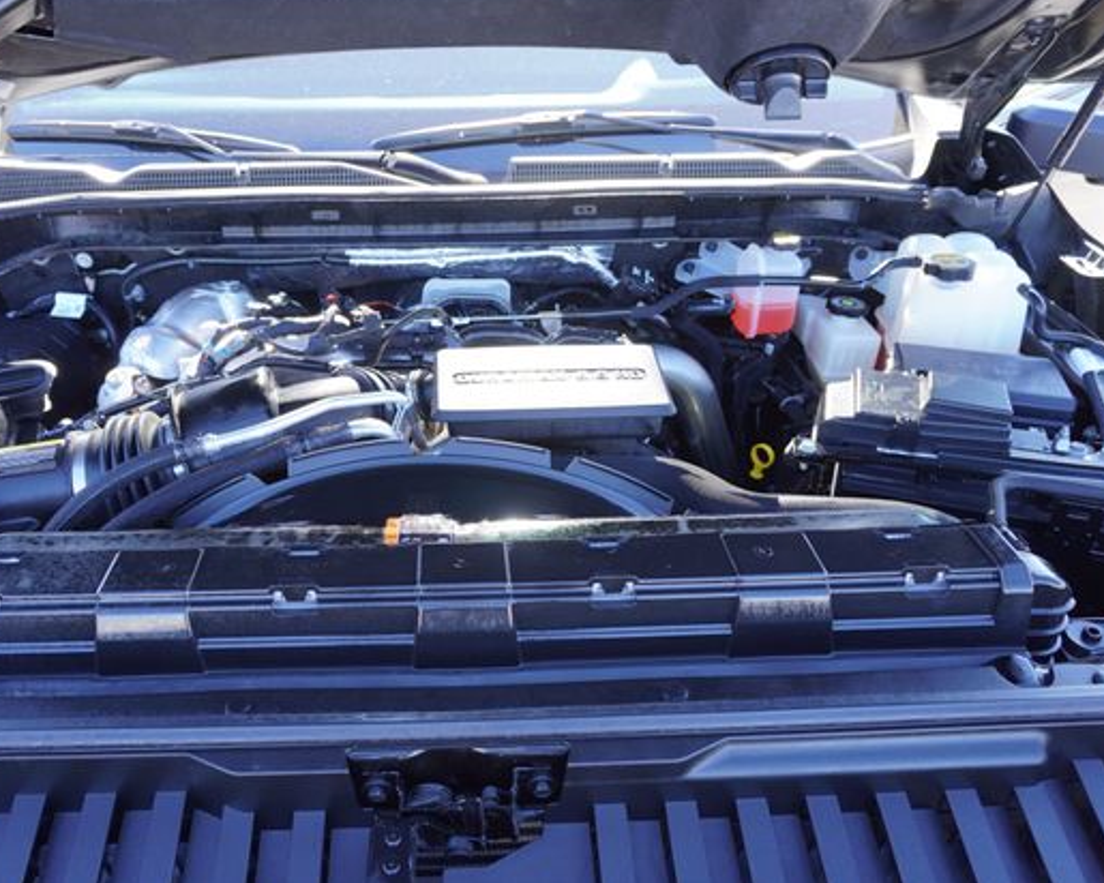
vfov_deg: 51.5
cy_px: 444
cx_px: 482
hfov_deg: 62.0
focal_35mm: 28
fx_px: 915
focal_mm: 16
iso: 125
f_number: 4
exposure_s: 1/60
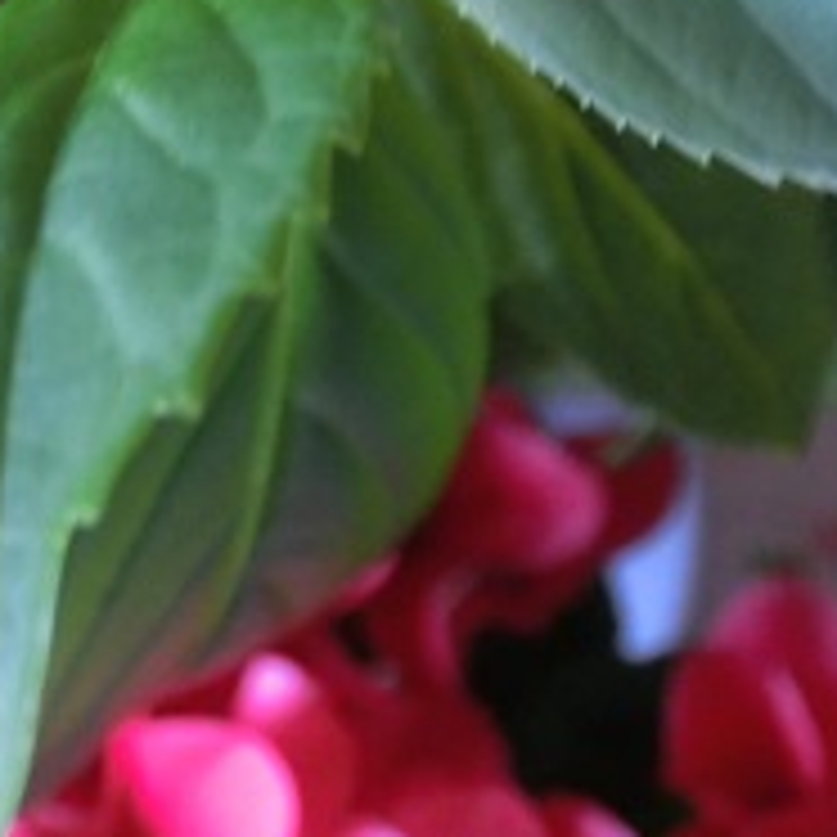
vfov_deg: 21.1
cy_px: 135
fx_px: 2216
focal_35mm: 81
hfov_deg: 20.7
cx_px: -2
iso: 800
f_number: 4.1
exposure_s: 1/30
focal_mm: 6.5
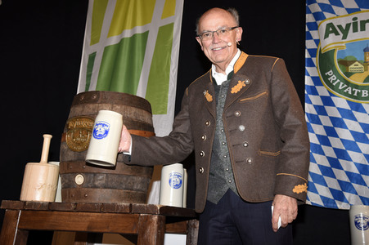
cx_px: 184
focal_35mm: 44
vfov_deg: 30.5
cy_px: 122
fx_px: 451
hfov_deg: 44.5
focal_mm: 44
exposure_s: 1/125
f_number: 6.3
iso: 640
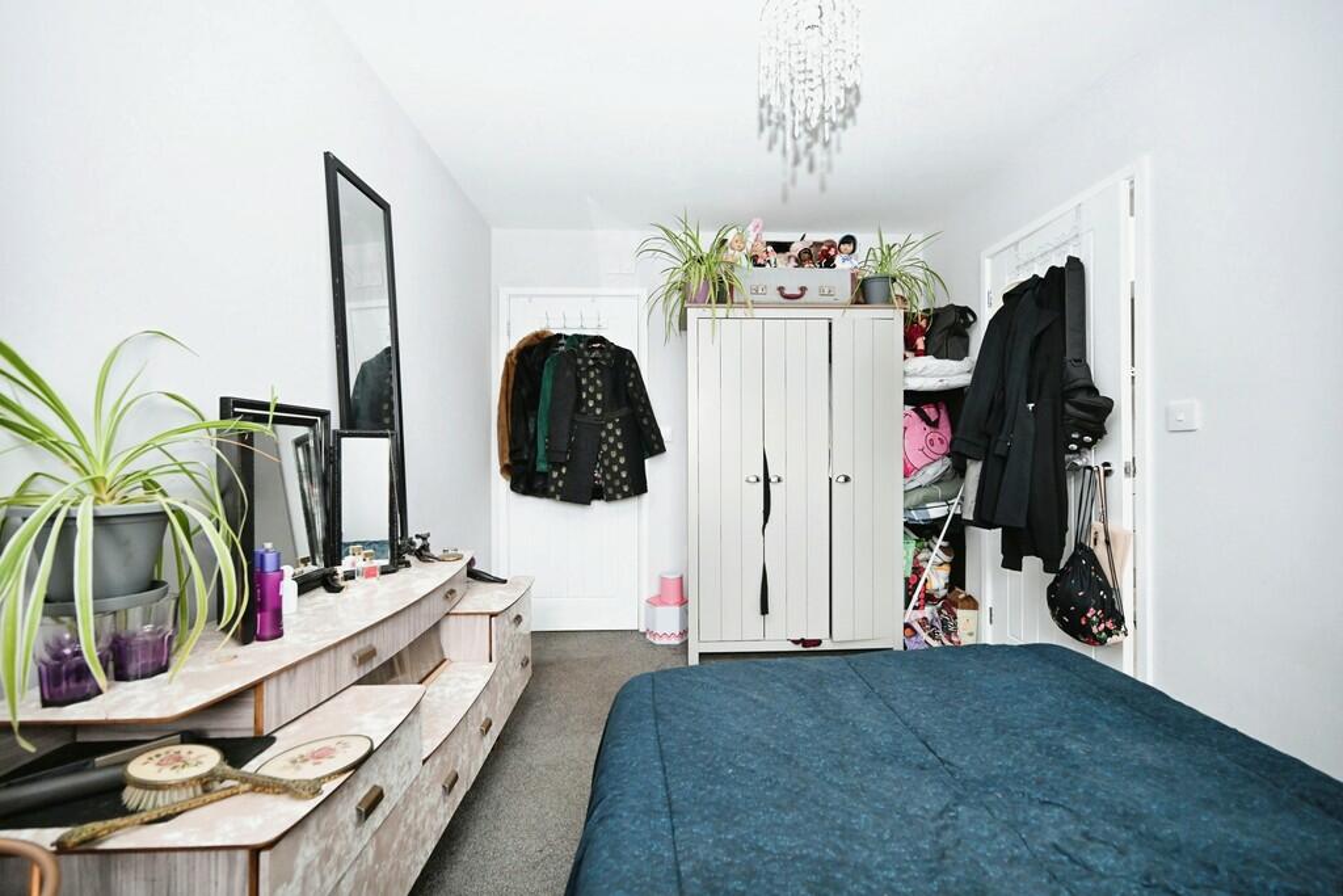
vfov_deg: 81.2
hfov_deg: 104.2
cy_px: 448
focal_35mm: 14
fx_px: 522
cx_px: 672
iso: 2500
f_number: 4
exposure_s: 1/60
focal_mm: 14
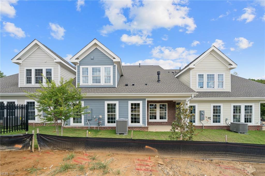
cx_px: 132
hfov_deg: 112.7
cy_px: 88
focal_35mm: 12
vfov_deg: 89.9
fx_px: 88
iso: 250
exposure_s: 1/320
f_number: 8
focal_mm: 12
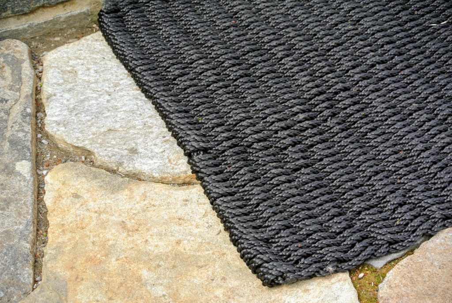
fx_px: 1018
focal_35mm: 81
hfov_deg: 25.0
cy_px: 152
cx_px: 226
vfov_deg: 16.9
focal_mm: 30
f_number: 4
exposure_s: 1/250
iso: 100
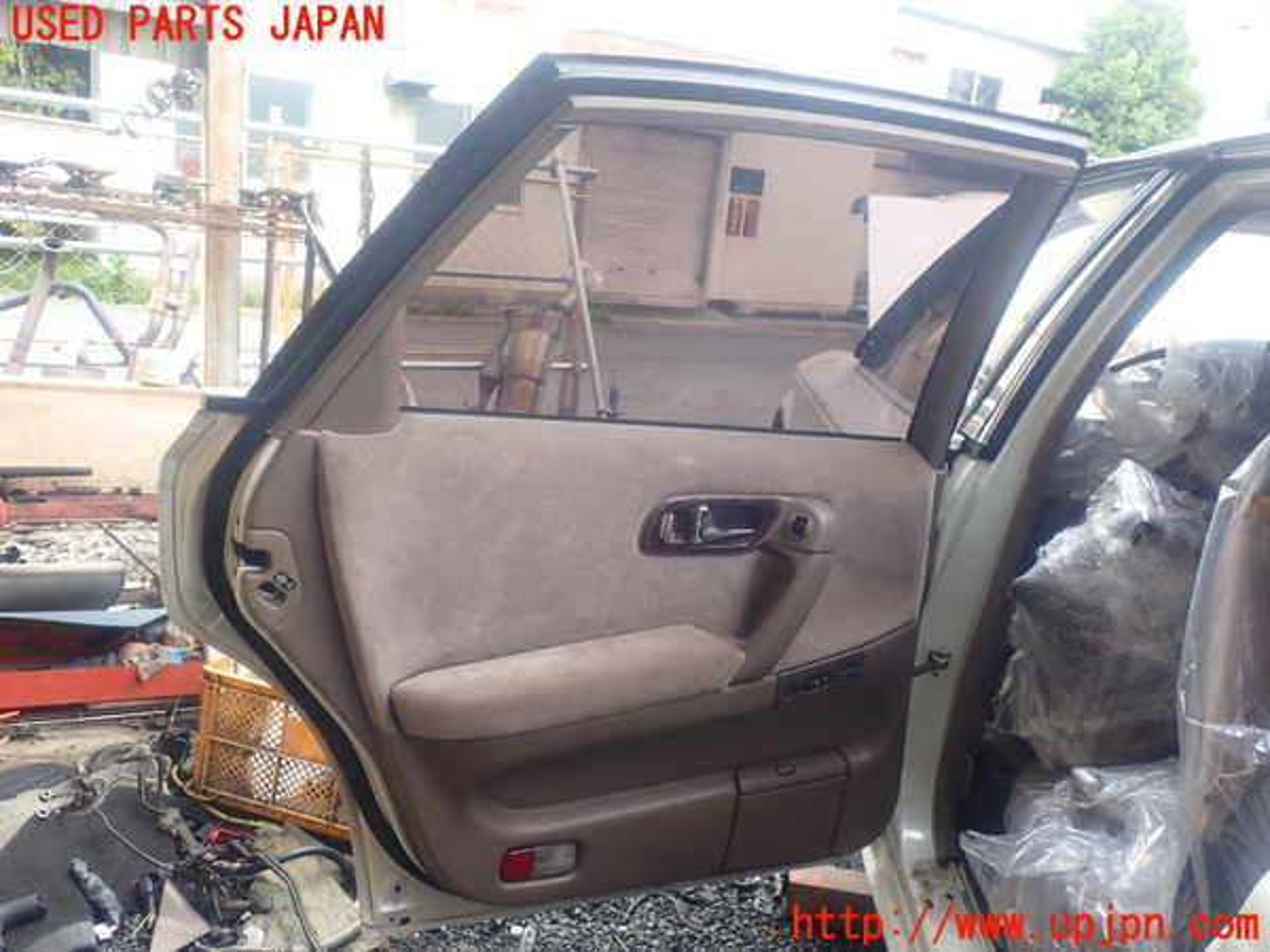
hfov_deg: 60.0
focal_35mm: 30
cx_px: 635
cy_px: 476
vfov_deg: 46.8
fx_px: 1101
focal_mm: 5.4
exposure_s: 1/80
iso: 100
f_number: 3.2
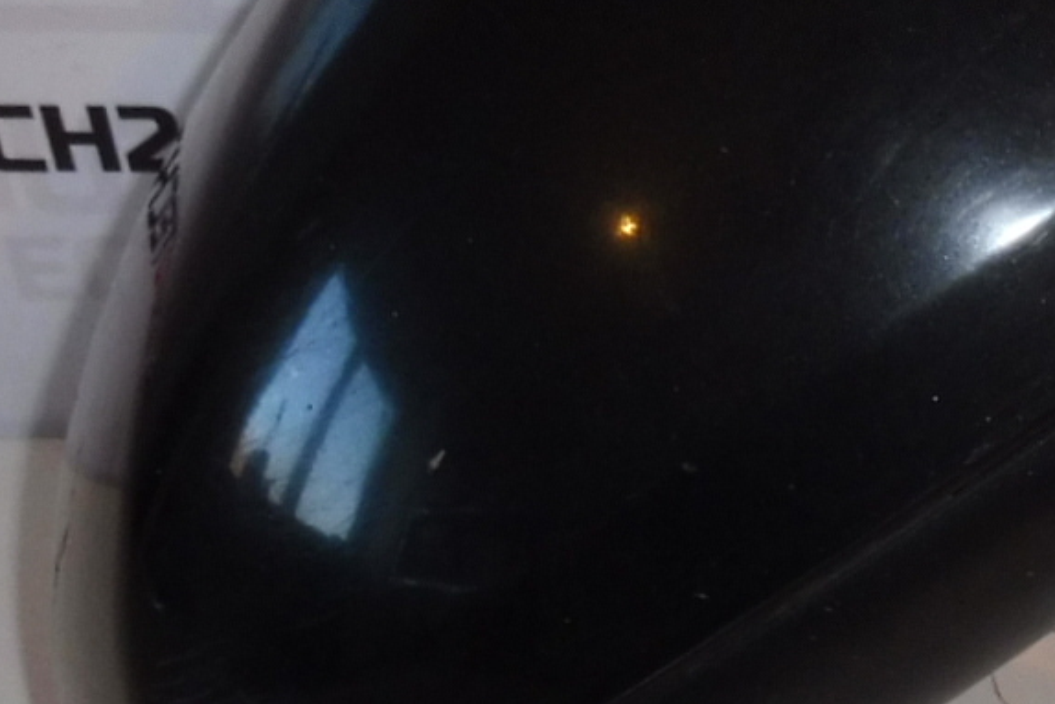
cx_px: 1239
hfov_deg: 21.4
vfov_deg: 15.2
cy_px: 653
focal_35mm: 89
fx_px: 2609
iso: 200
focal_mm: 4.3
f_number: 3.5
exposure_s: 1/60
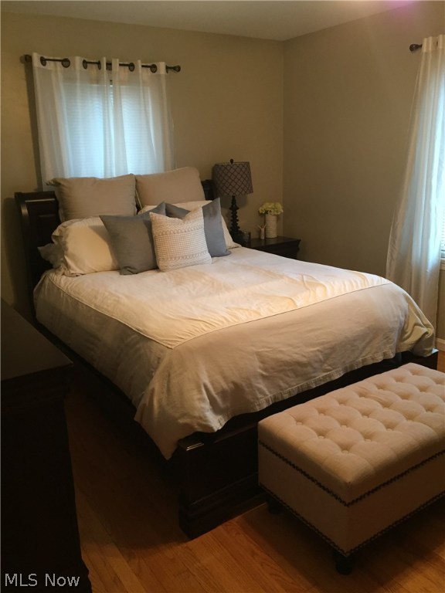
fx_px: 497
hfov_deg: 48.2
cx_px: 222
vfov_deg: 61.7
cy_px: 296
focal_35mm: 29
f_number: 2.2
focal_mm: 4.15
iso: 160
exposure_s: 1/33
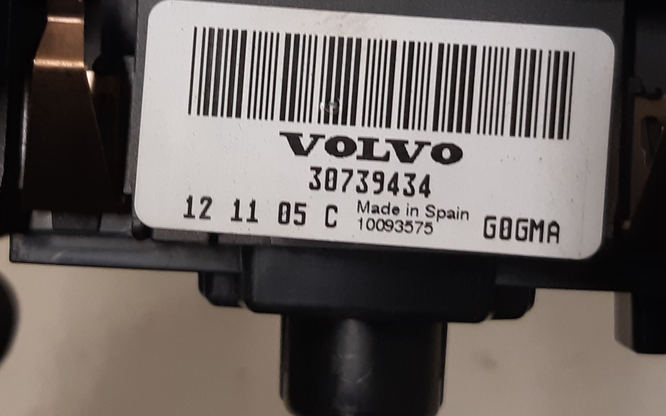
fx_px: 508
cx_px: 332
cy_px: 183
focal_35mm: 28
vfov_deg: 44.5
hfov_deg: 66.5
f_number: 1.7
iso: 125
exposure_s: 1/50
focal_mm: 3.93
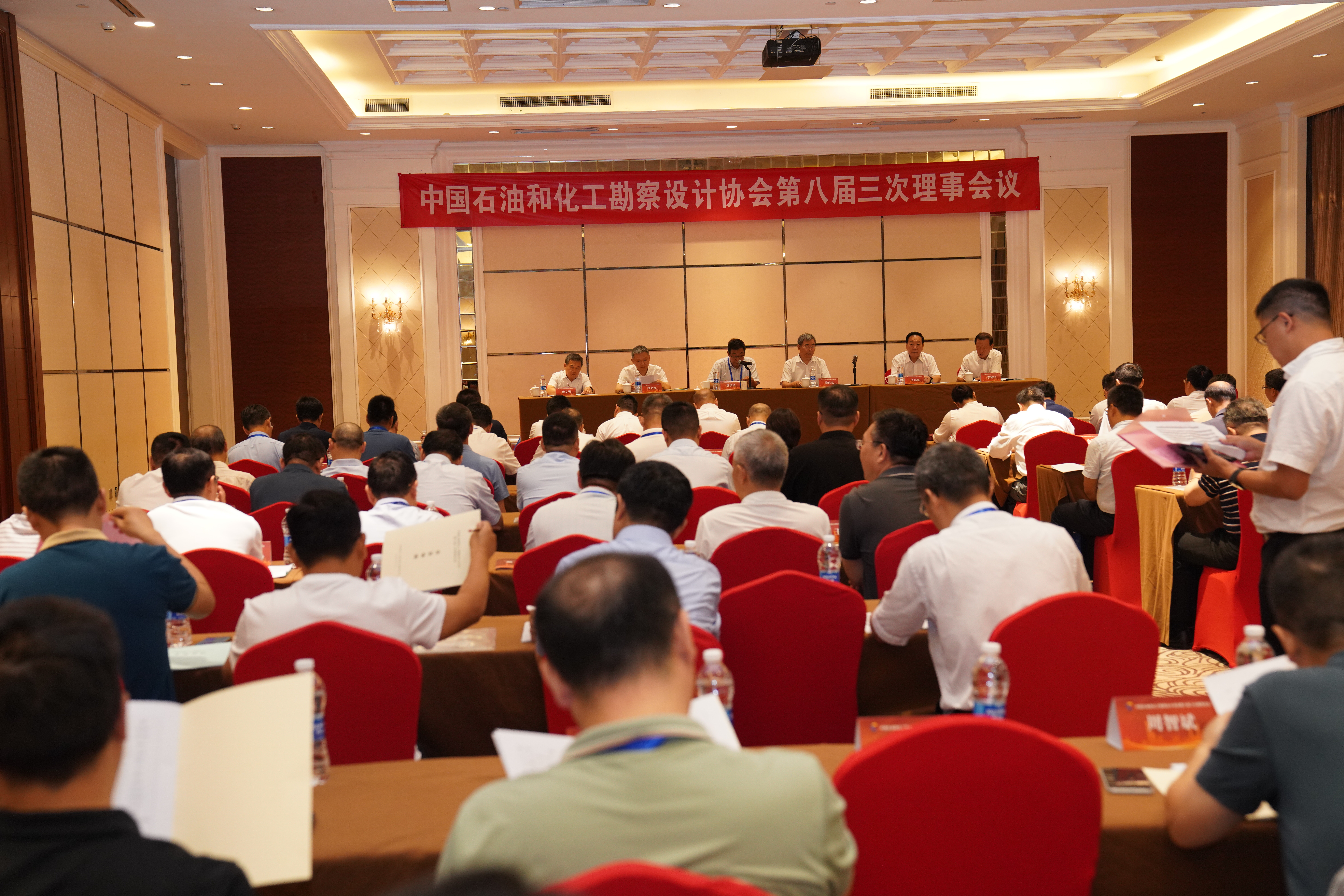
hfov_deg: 43.6
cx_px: 672
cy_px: 448
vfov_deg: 29.9
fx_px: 1680
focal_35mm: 45
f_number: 3.5
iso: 1600
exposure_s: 1/80
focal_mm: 45
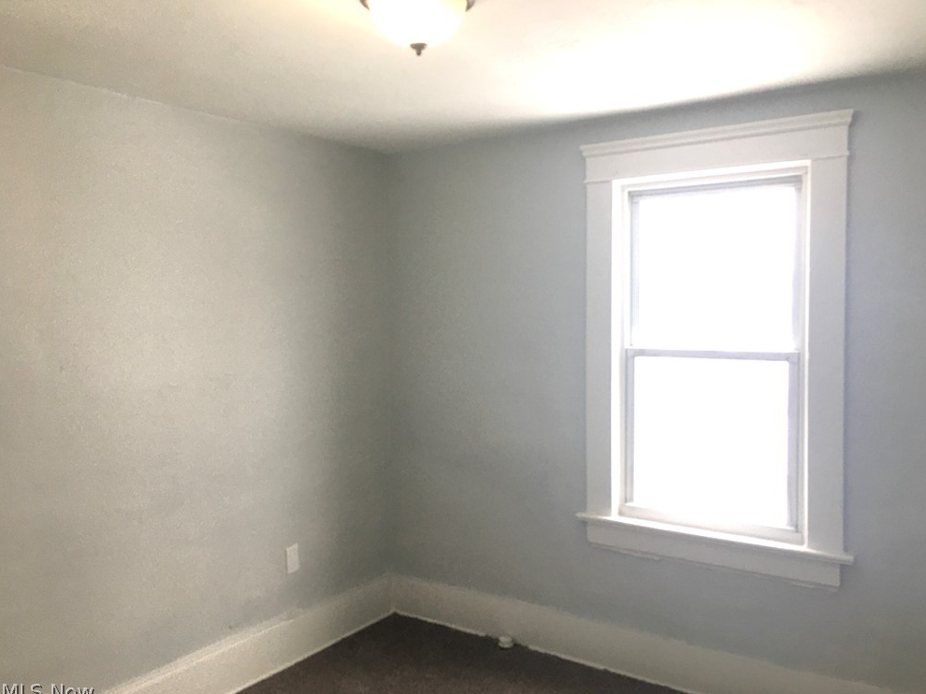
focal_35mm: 30
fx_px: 802
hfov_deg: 60.0
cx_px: 475
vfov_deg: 46.8
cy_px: 348
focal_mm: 4.15
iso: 25
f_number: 2.2
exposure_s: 1/40
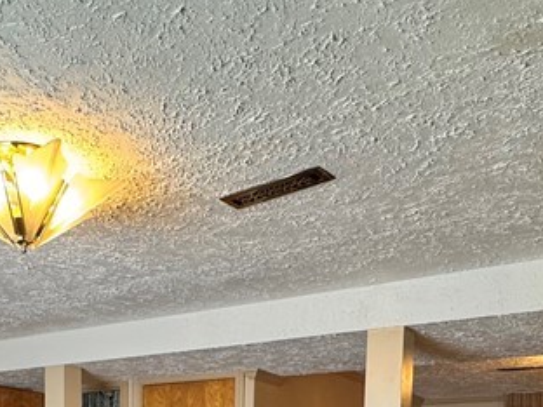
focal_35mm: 46
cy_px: 550
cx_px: 186
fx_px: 722
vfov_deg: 26.1
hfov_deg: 40.8
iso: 250
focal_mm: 2.22
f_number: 2.2
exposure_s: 1/60
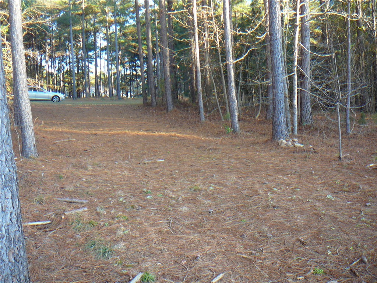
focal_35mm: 35
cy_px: 142
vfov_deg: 40.7
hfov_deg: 52.6
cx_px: 188
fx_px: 381
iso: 100
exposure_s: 1/50
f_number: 2.8
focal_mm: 5.2
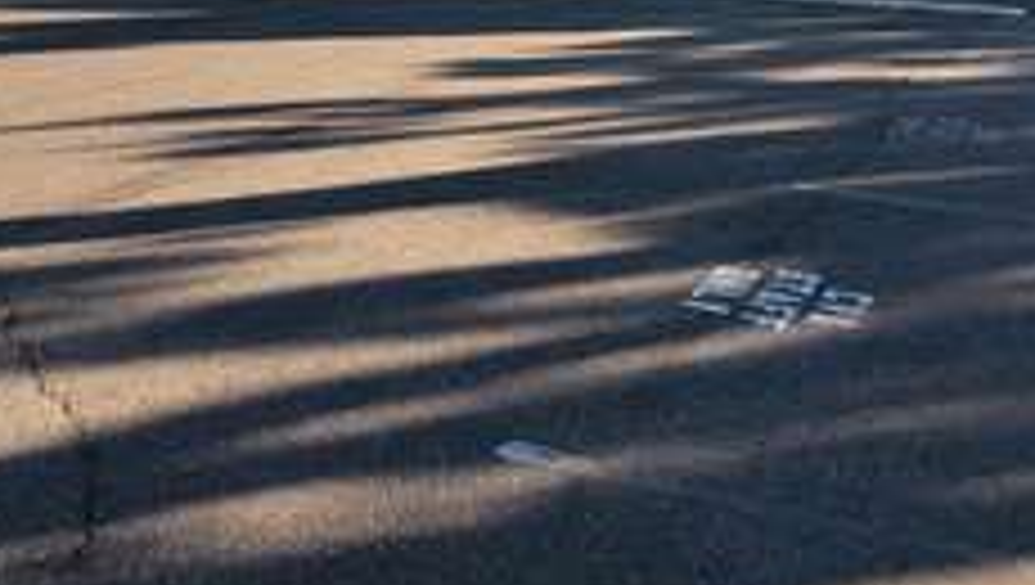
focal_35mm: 53
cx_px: 513
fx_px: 1456
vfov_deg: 21.9
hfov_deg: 39.1
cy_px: 0
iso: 20
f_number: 1.8
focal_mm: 4
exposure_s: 1/857
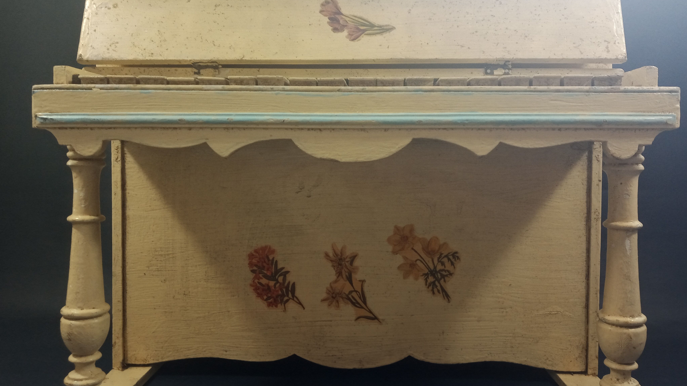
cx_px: 347
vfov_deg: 38.9
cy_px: 177
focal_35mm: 30
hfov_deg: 64.3
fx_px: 546
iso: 131
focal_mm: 3.54
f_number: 2
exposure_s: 1/33.3
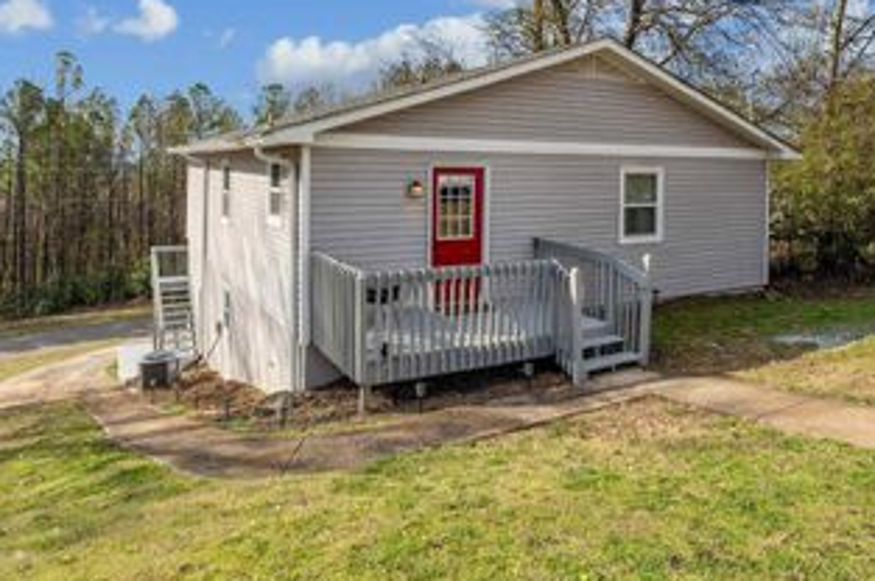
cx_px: 472
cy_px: 166
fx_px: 610
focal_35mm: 25
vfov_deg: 49.5
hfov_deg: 71.2
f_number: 13
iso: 400
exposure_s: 1/400
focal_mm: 15.7
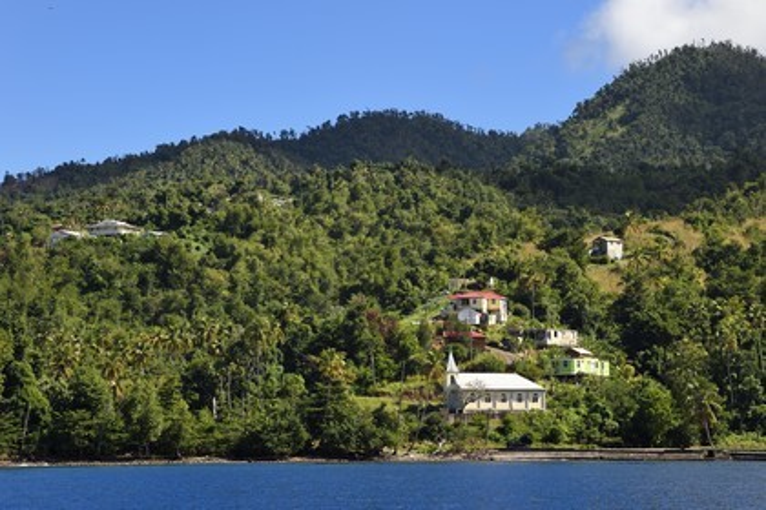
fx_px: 2170
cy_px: 255
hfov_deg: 20.0
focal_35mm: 102
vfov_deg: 13.4
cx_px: 383
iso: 200
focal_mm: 102
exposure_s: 1/500
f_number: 9
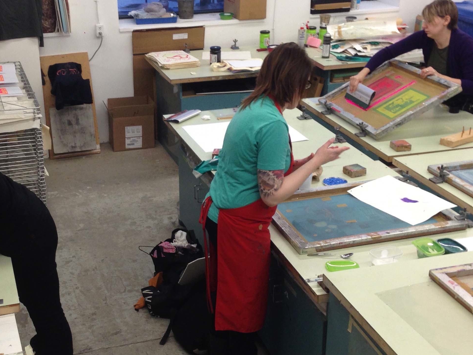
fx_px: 765
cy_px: 182
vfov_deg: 26.1
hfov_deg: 34.2
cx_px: 175
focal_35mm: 56
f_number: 2.4
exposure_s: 1/60
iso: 80
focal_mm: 4.12
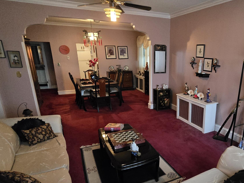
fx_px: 162
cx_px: 168
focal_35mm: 23
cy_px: 118
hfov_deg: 71.1
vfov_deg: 57.9
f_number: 2.2
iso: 1600
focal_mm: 2.2
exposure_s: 1/60
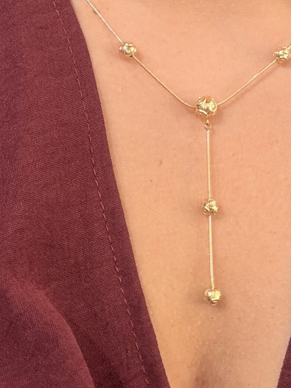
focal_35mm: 74
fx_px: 830
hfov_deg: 19.7
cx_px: 218
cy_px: 132
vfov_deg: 26.2
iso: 80
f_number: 1.9
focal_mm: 2.71
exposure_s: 1/50
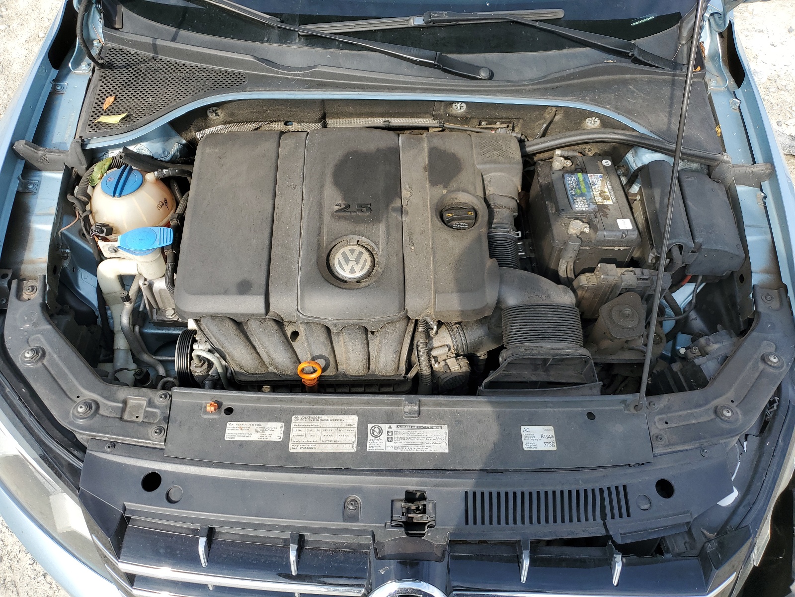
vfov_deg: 53.1
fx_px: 597
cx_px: 398
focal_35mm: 26
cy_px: 298
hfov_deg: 67.3
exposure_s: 1/1111
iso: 50
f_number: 1.5
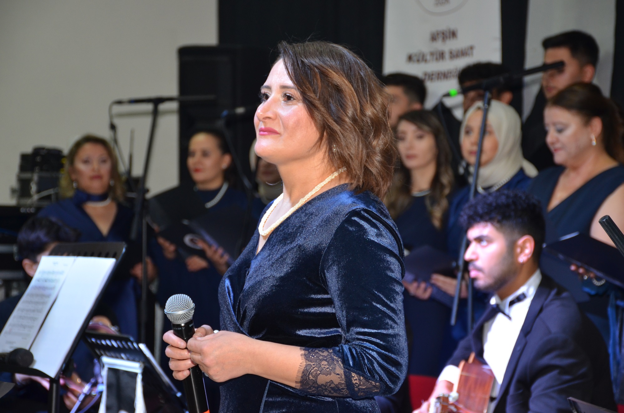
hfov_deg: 17.1
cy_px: 206
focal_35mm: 120
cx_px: 312
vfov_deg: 11.4
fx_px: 2075
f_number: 5.3
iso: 560
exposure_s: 1/60
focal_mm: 80
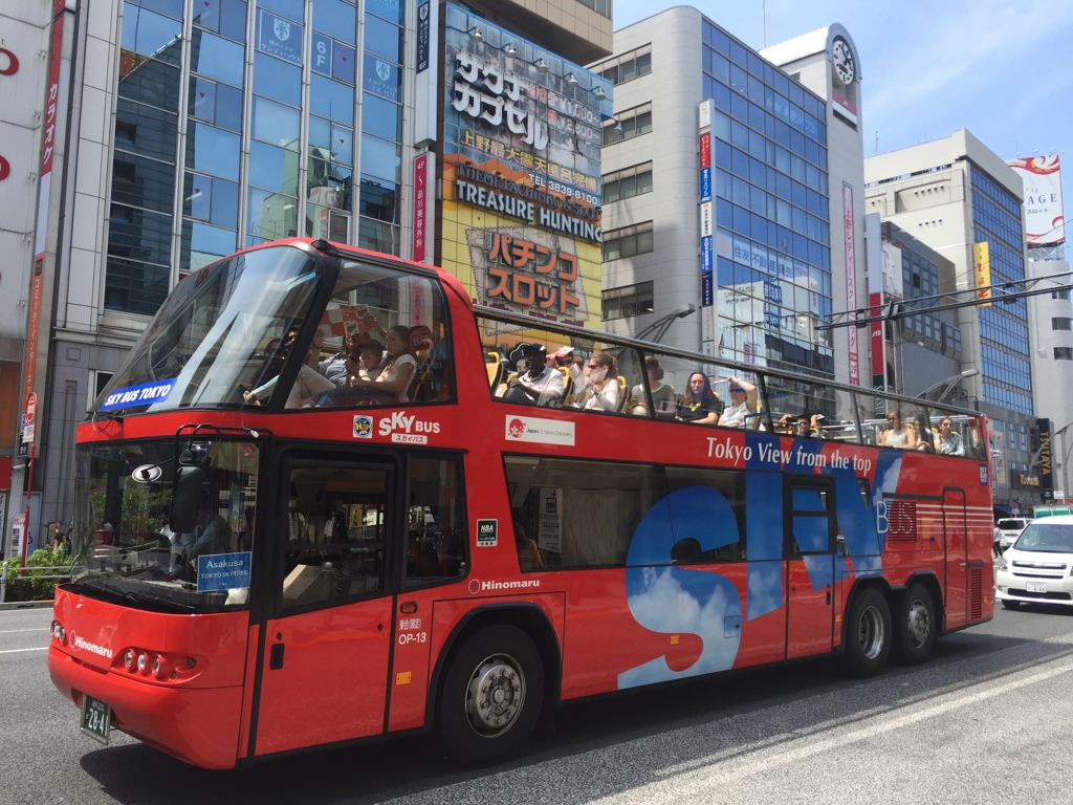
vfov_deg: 48.2
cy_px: 402
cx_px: 536
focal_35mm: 29
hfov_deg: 61.7
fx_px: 899
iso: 32
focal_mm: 4.15
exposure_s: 1/920
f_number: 2.2
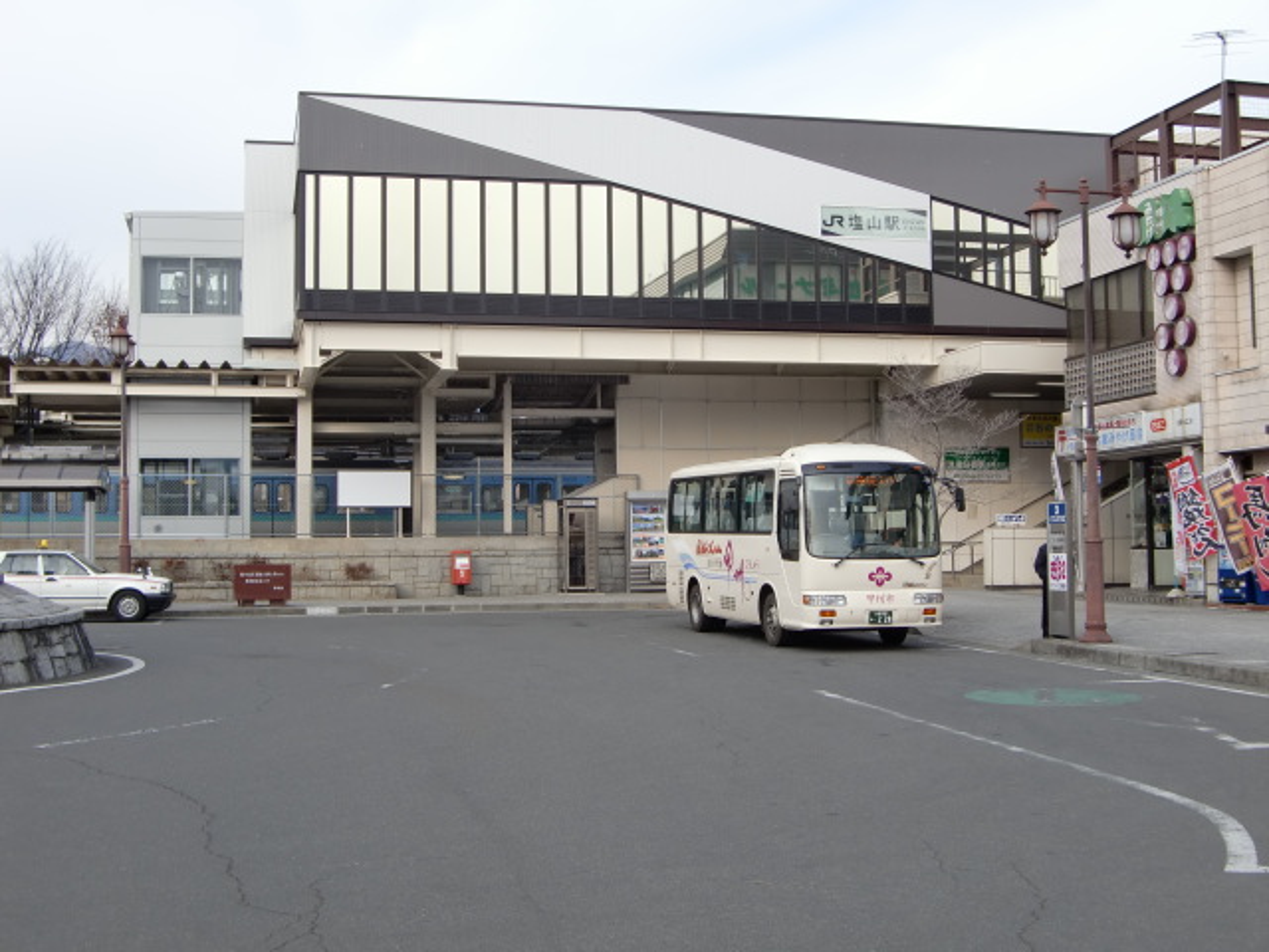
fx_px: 1686
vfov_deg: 31.5
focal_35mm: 46
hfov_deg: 41.2
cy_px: 476
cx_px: 634
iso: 64
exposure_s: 1/250
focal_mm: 8.2
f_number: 3.3
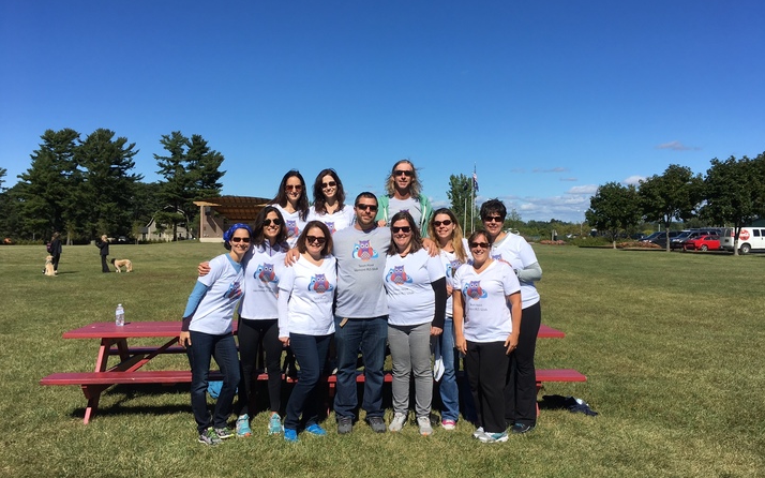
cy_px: 234
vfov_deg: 40.6
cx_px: 384
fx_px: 646
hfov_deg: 61.2
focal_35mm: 31
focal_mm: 4.15
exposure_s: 1/2747
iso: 25
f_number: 2.2
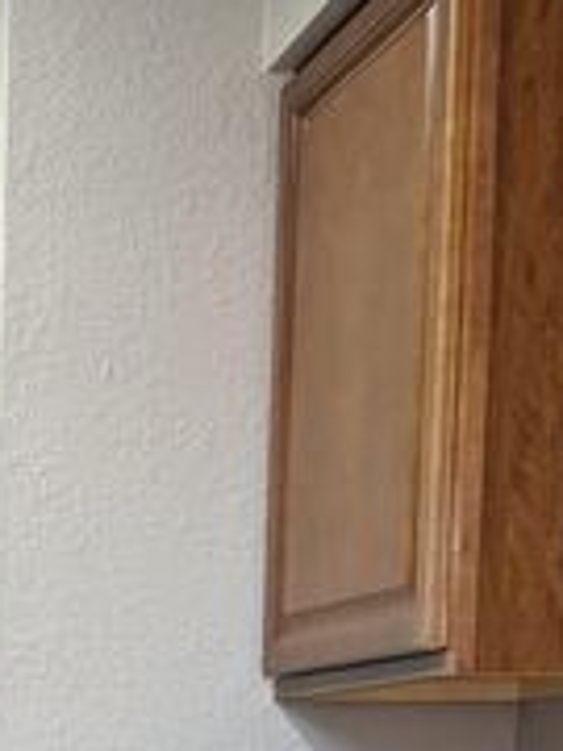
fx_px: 2169
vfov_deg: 18.3
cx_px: -413
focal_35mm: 100
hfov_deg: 13.4
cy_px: 974
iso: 53
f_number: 1.8
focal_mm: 4.44
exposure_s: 1/24
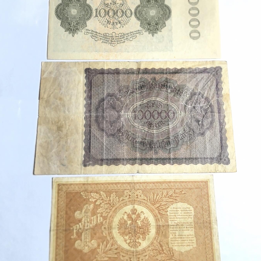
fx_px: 273
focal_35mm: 32
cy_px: 127
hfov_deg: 51.1
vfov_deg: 51.1
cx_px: 130
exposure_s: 1/40
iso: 640
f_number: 2
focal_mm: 5.75
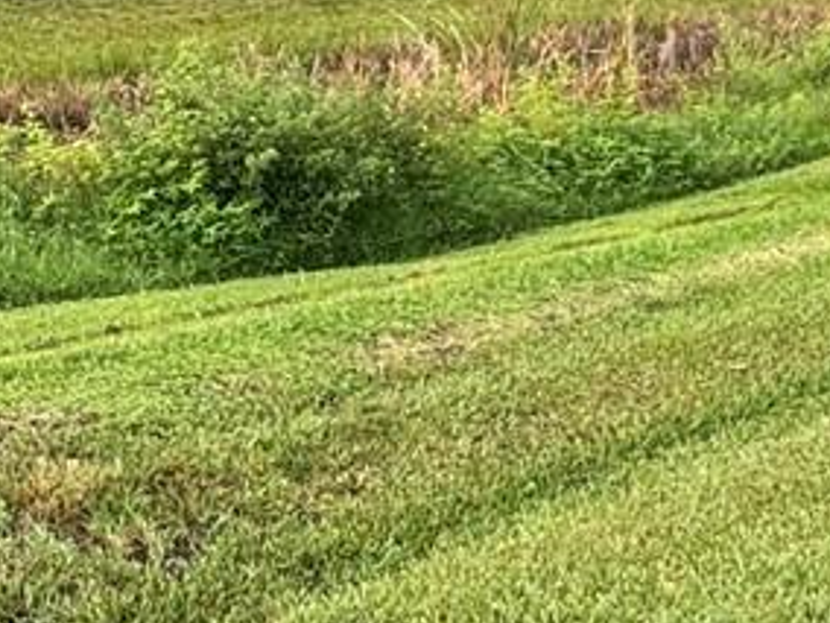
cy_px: -143
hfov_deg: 24.0
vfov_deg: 17.7
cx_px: 76
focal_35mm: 79
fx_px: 1894
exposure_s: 1/631
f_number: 2.2
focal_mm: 2.22
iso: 50
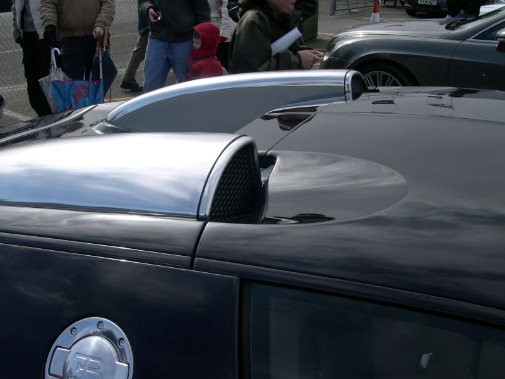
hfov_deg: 49.0
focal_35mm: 38
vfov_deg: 37.7
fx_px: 554
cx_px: 252
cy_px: 190
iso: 100
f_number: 7.6
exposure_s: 1/219
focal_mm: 8
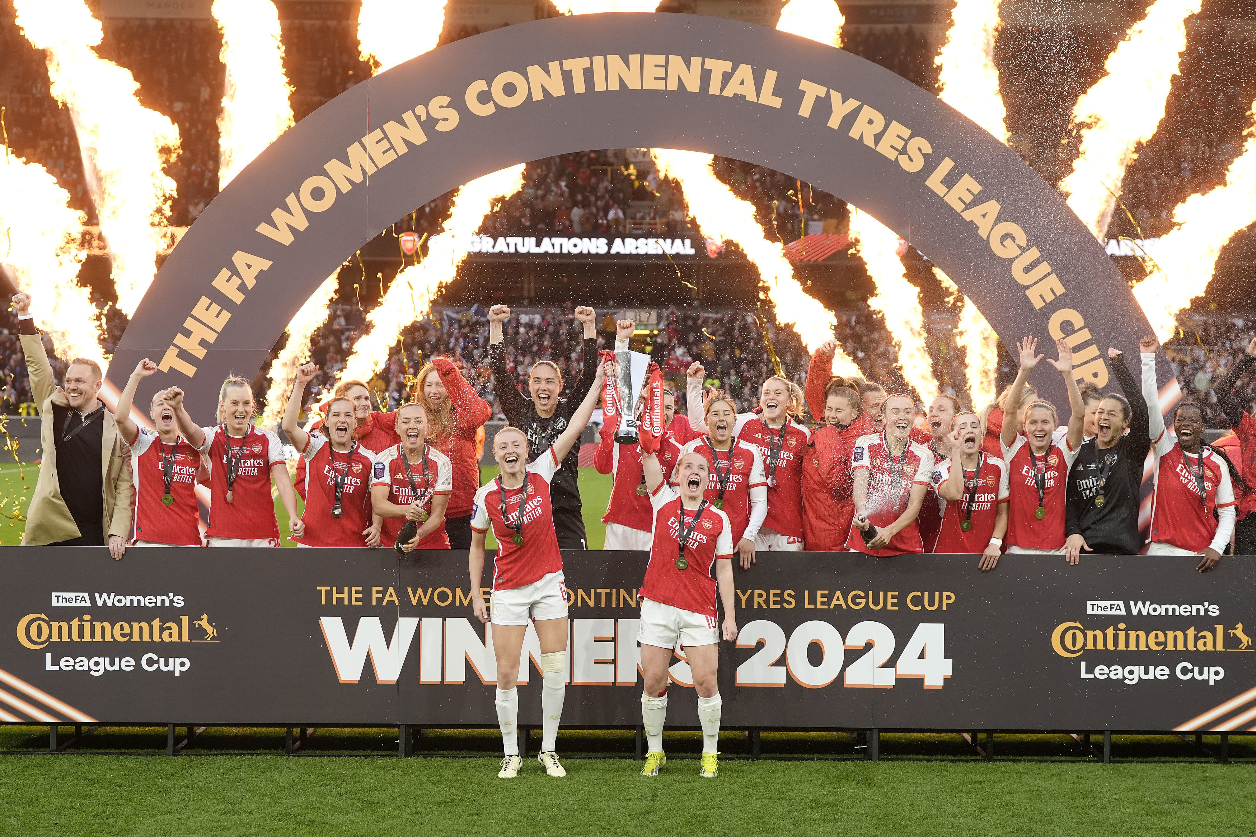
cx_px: 628
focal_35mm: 70
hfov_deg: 28.8
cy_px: 418
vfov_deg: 19.5
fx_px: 2442
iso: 3200
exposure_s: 1/1250
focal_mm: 70
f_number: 4
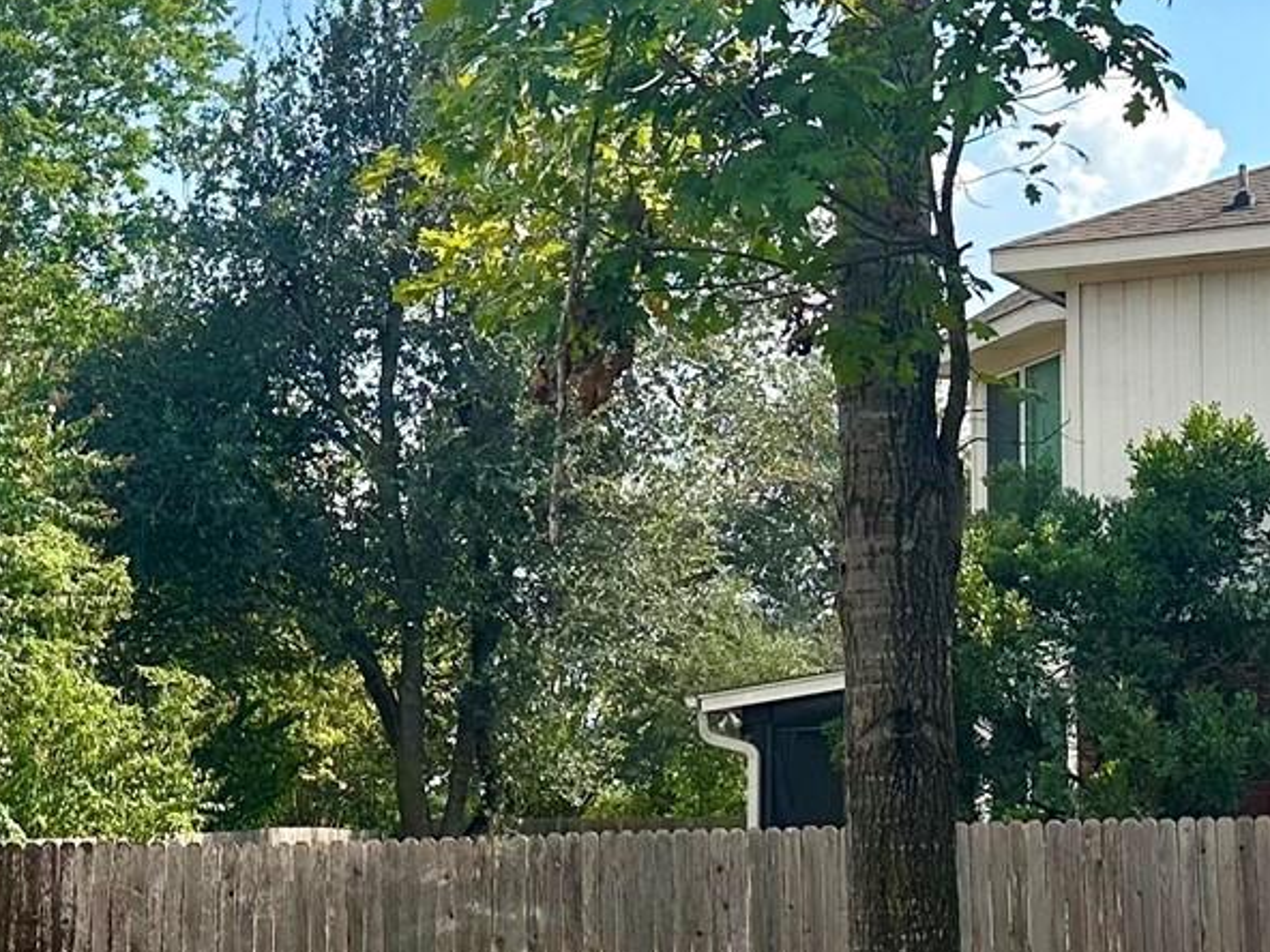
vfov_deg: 17.8
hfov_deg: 23.5
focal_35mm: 83
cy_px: 452
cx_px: 845
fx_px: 3045
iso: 80
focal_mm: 6.86
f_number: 1.78
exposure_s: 1/3247
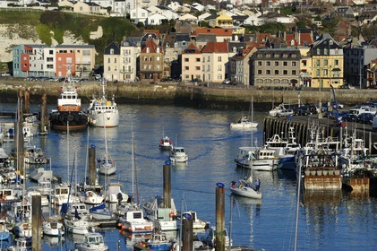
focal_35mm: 135
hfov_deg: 15.2
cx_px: 188
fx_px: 1413
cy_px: 126
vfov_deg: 10.1
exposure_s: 1/200
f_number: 14
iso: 200
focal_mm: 135
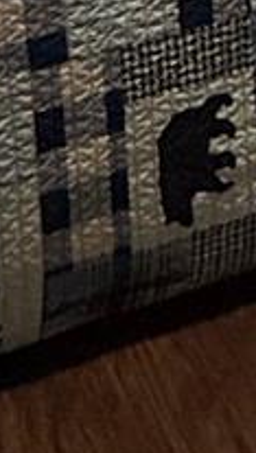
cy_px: -534
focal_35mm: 113
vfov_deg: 14.5
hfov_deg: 10.8
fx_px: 1359
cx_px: 153
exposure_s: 1/60
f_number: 2.2
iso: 200
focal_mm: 2.22
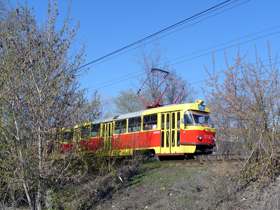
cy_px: 113
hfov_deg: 49.0
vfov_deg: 37.7
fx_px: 307
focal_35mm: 38
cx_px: 140
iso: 80
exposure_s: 1/350
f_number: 6.3
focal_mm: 7.8
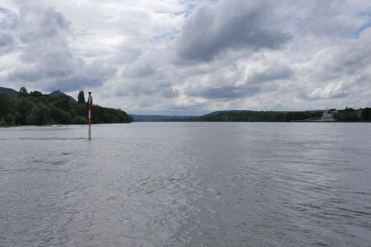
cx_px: 186
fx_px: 422
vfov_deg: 32.6
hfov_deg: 47.4
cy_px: 124
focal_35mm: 41
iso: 100
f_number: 8
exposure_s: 1/500
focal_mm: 20
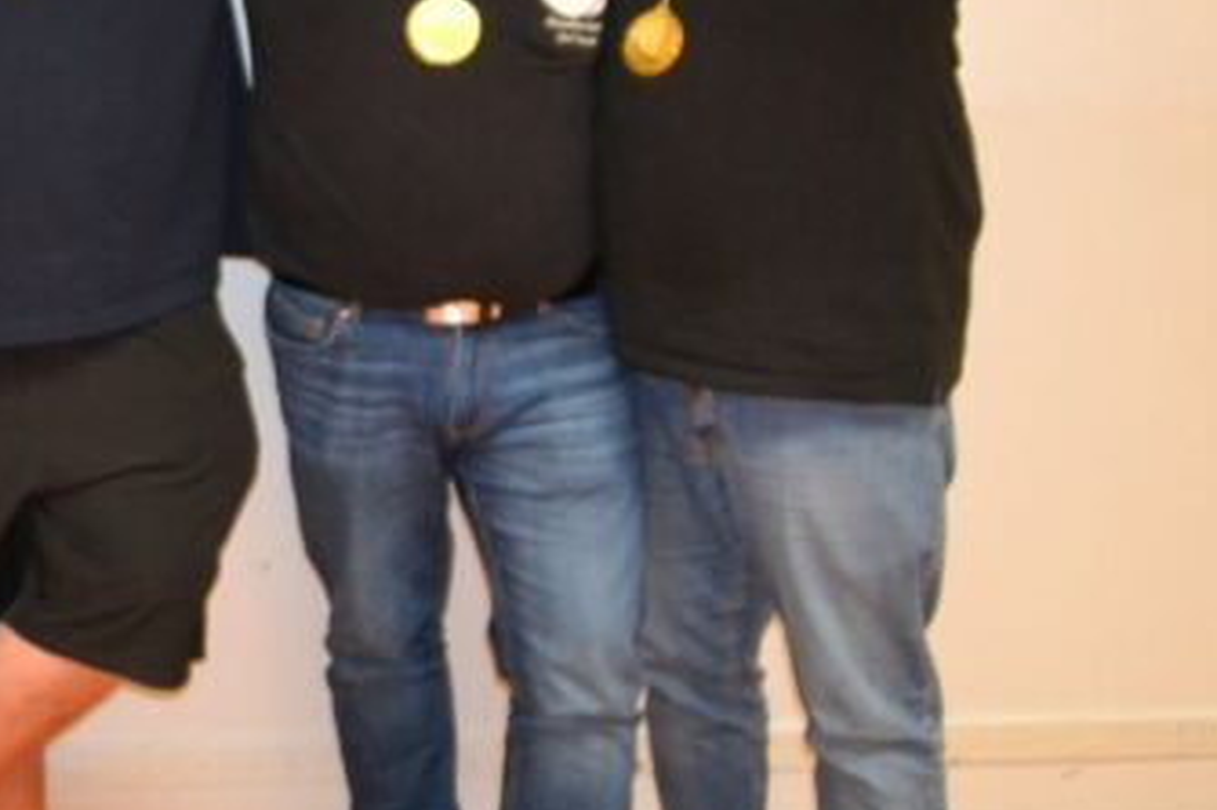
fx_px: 1960
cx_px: -73
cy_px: 134
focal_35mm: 58
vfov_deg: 22.9
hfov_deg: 31.2
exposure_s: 1/60
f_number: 3.5
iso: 2000
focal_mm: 18
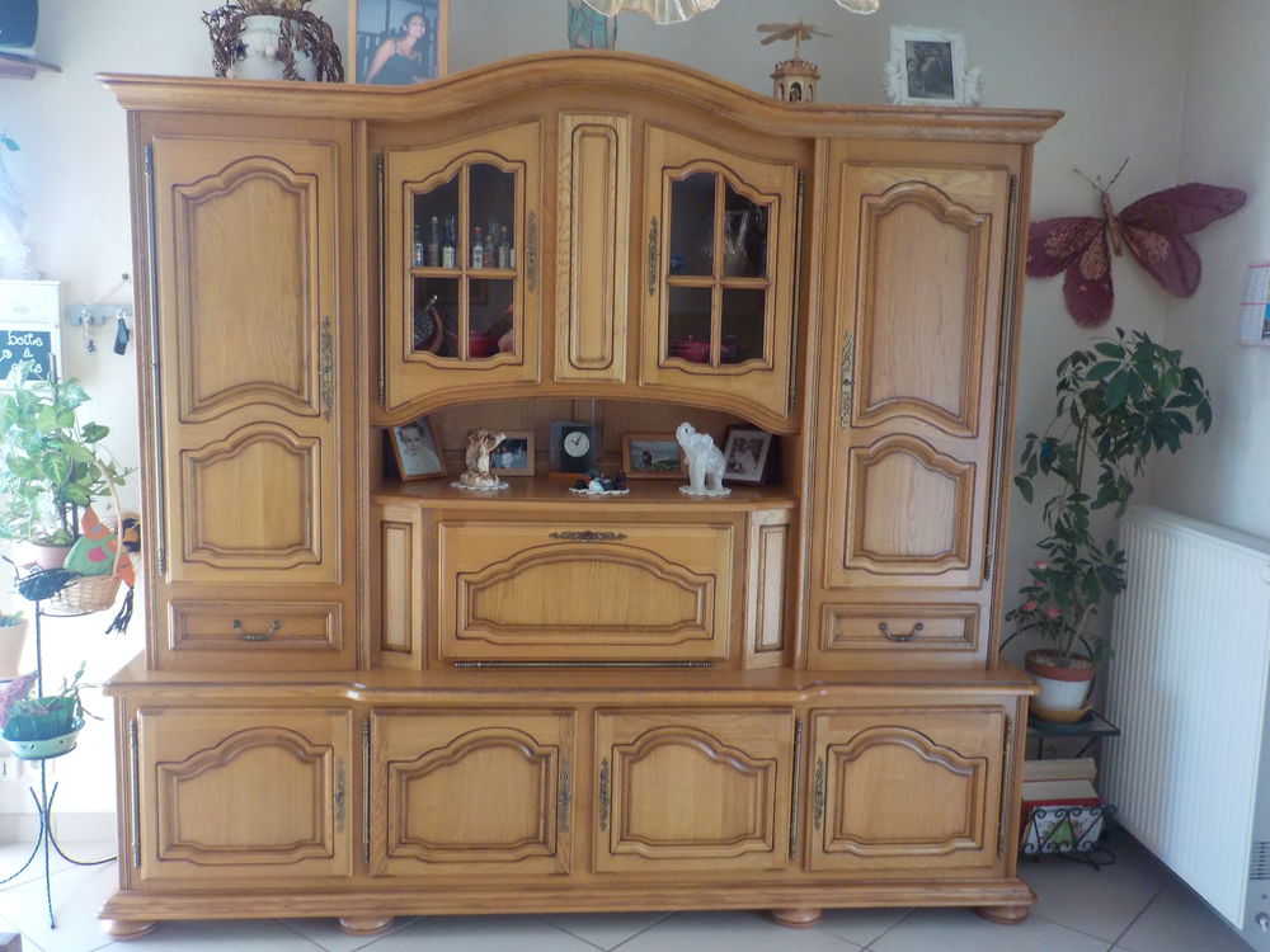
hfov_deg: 60.0
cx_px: 635
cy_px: 476
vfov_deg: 46.8
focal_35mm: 30
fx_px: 1101
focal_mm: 4.1
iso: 250
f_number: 3.3
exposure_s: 1/30
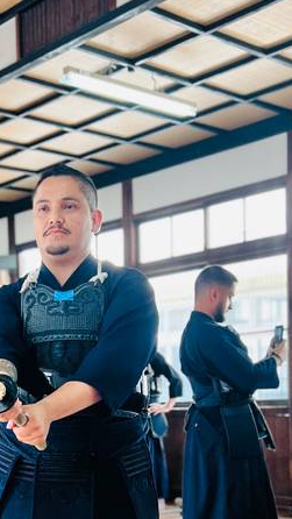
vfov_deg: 32.9
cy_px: 452
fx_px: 839
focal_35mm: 61
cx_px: 24
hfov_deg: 19.3
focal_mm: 5.7
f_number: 1.5
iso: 80
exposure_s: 1/120
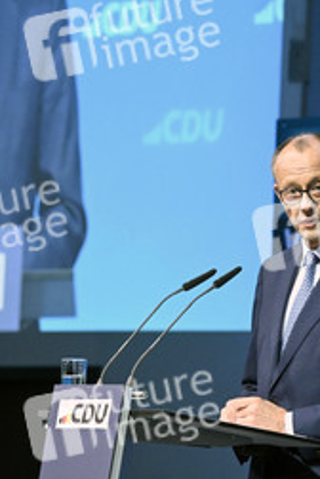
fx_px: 4226
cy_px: 131
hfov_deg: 4.3
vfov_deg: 6.5
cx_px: 177
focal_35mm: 317
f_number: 6.3
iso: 5000
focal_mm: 200
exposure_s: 1/400
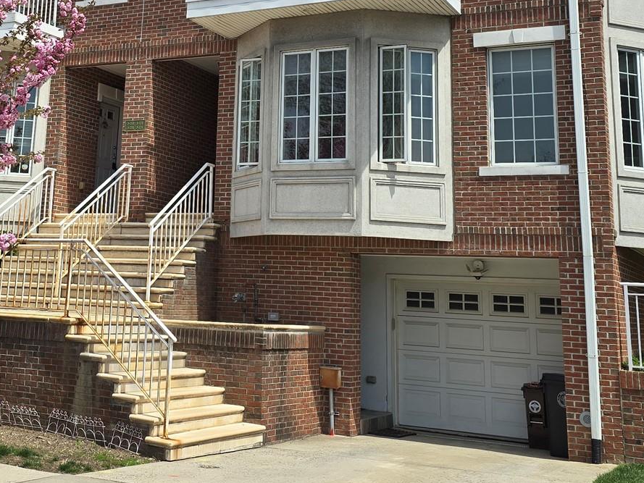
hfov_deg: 35.7
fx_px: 986
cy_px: 51
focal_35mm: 53
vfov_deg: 26.6
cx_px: 203
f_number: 1.7
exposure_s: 1/907
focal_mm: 6.3
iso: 12
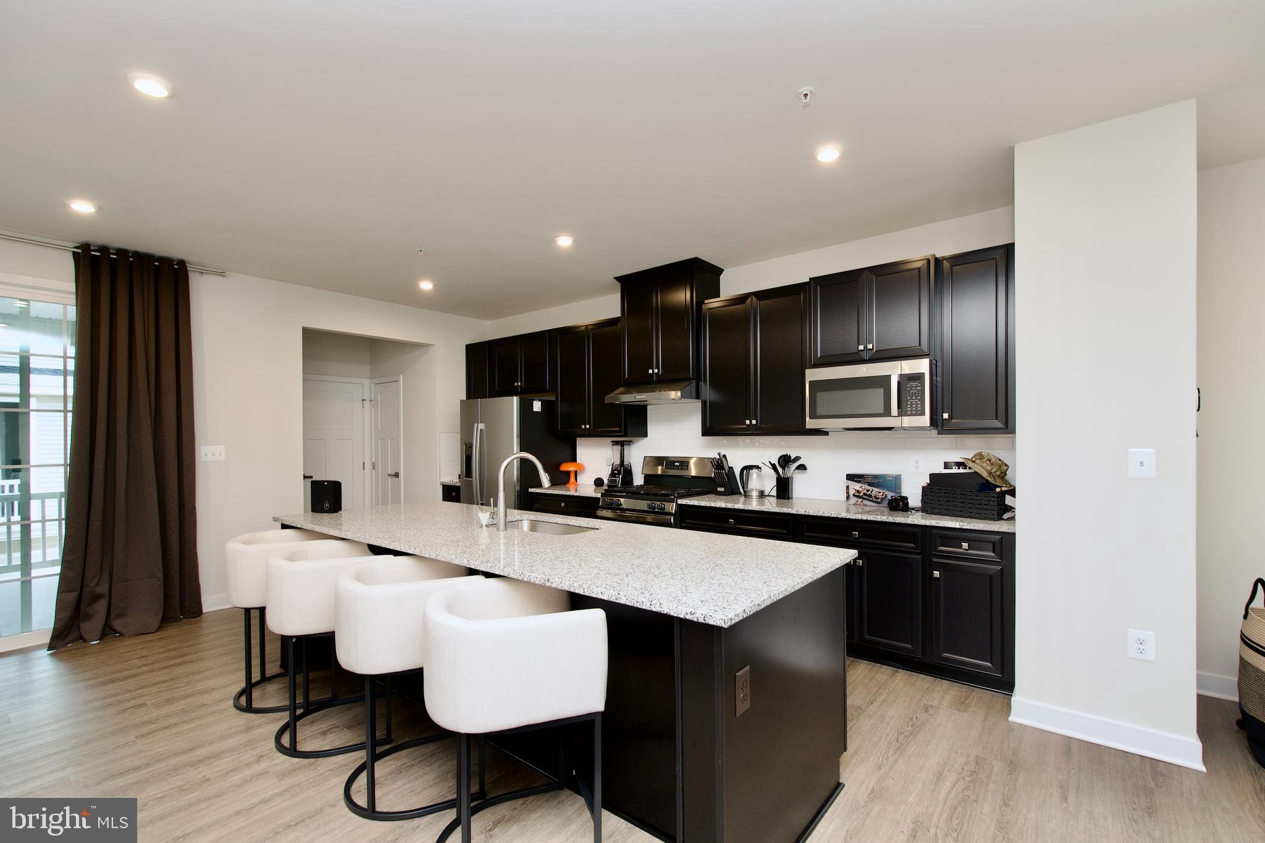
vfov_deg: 77.3
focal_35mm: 15
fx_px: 527
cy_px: 422
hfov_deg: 100.4
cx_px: 632
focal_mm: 10
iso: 400
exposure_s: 1/40
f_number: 7.1
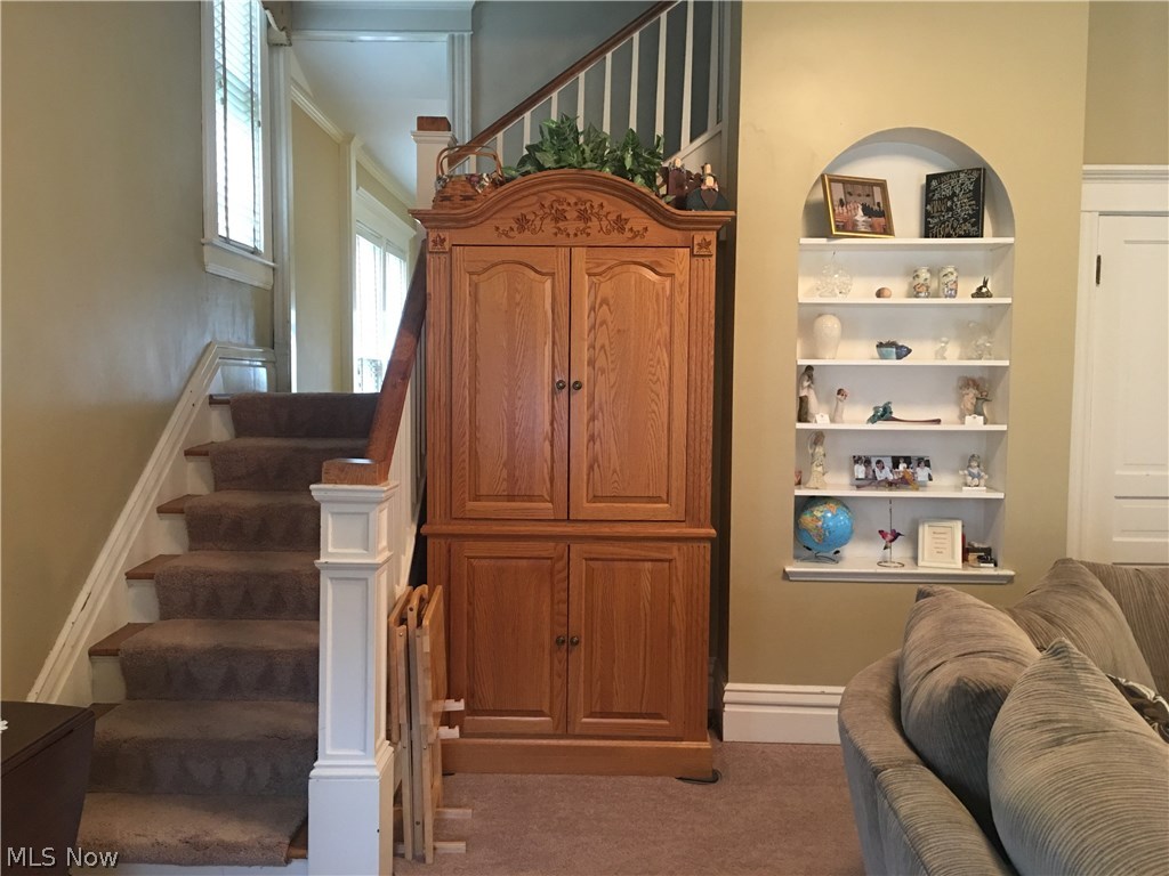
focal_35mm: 29
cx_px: 584
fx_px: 979
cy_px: 438
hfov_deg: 61.7
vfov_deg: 48.2
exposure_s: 1/10
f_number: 2.2
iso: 100
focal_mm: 4.15
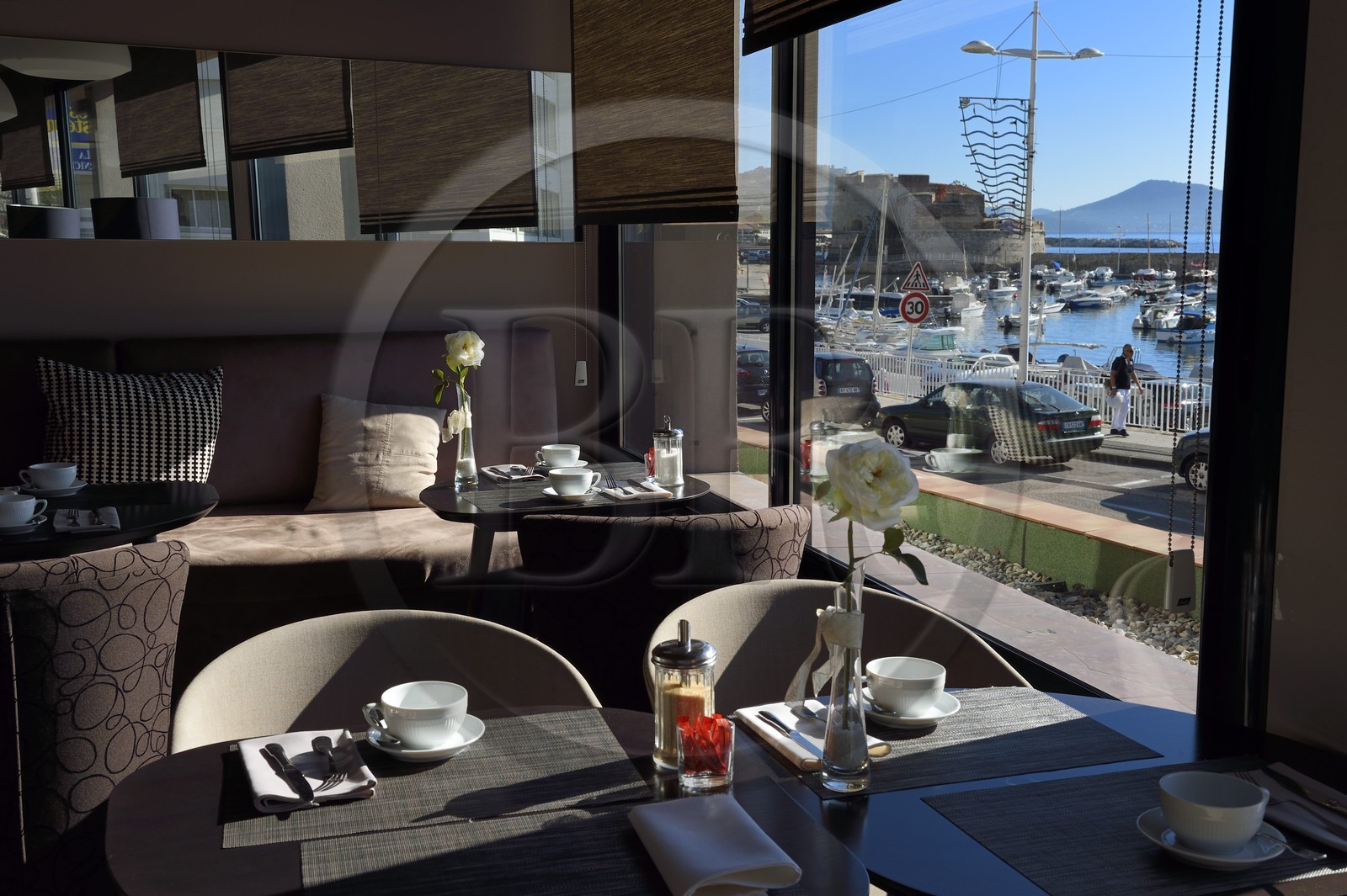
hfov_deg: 48.5
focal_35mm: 40
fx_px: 1496
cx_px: 674
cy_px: 448
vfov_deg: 33.4
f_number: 14
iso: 200
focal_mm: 40
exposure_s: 1/160
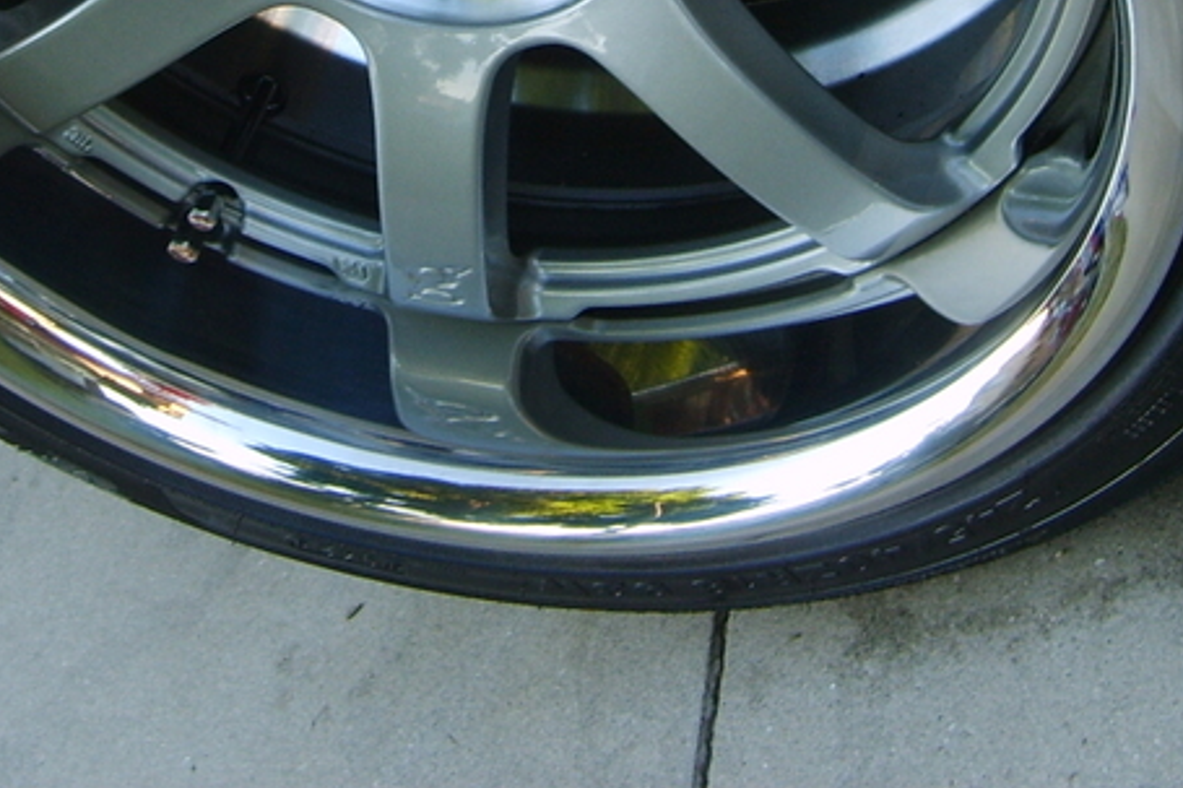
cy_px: -203
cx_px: 452
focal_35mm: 82
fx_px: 2693
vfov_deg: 15.9
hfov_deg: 24.7
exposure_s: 1/60
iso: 50
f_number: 2.8
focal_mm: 5.8
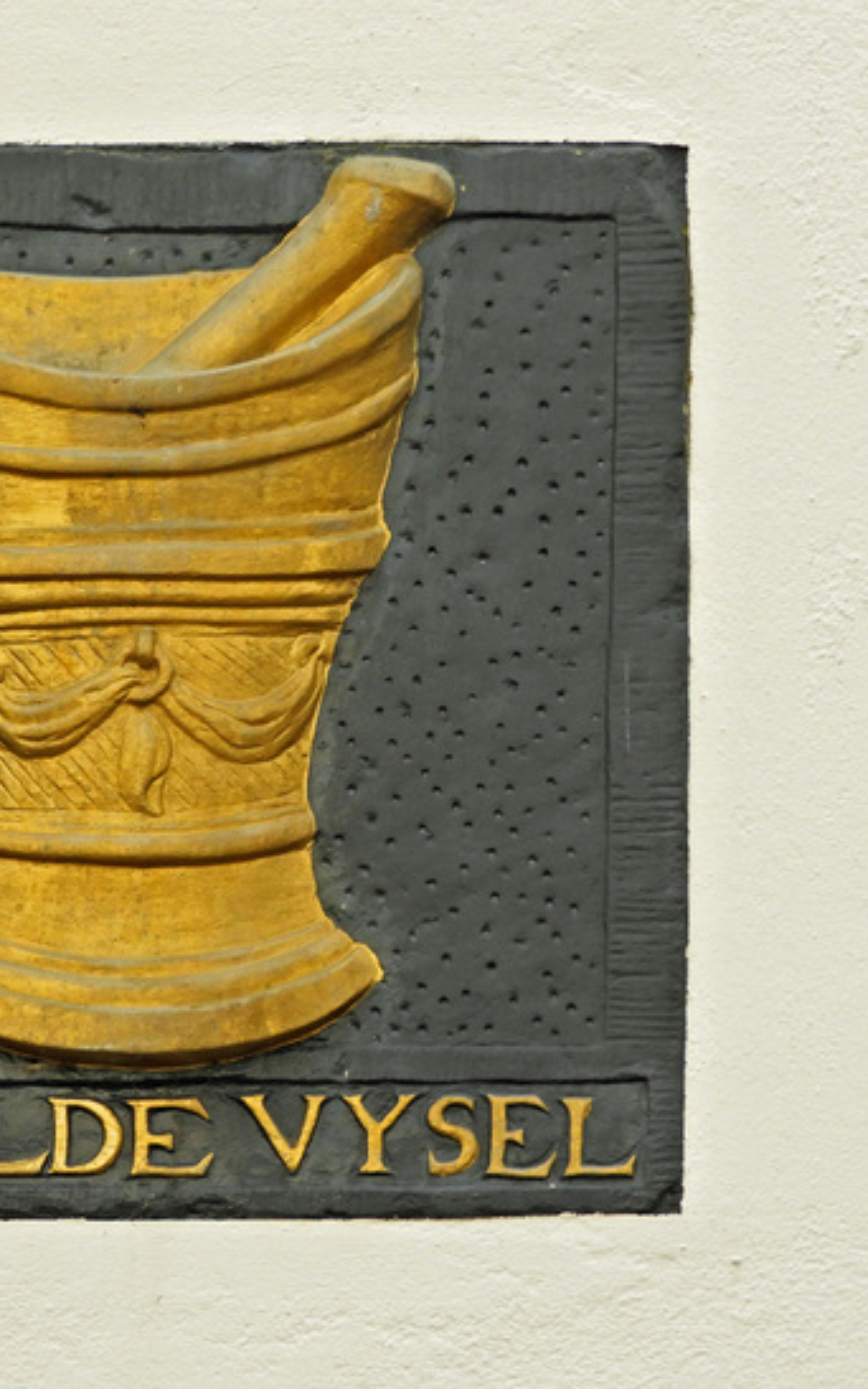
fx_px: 5108
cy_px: 693
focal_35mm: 135
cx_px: 126
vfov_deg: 15.5
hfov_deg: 9.7
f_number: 4.8
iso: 100
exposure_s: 1/320
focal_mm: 17
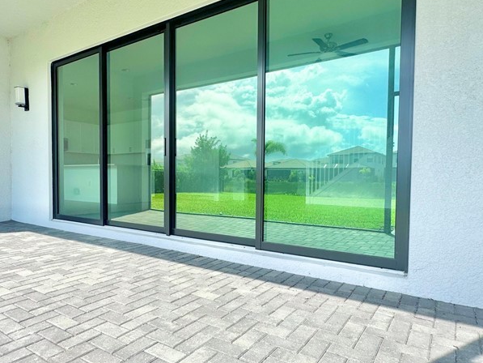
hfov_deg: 71.4
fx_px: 335
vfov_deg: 56.8
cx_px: 220
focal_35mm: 24
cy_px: 189
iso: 40
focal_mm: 2.22
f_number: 2.2
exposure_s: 1/587
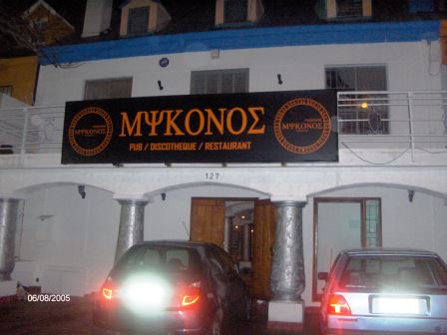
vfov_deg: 40.7
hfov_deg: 52.6
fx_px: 452
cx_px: 224
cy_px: 168
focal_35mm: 35
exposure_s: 1/60
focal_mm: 5.8
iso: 177
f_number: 2.6
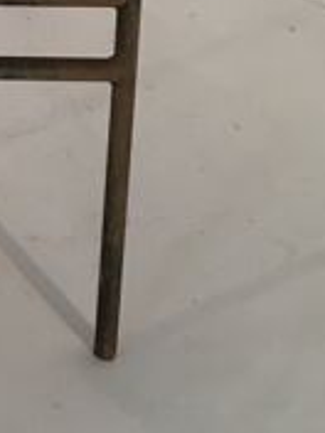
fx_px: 1652
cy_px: -315
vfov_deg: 13.6
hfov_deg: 10.7
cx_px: -219
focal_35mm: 132
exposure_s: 1/33
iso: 80
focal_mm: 4.15
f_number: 2.2
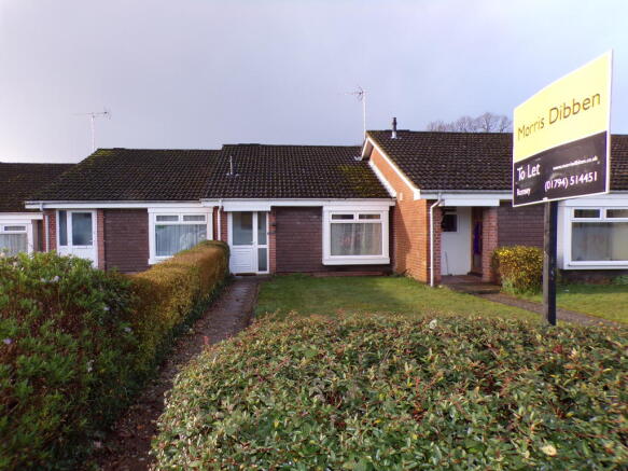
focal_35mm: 24
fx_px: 435
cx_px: 314
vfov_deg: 56.8
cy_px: 236
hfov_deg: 71.6
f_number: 4.3
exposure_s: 1/70
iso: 80
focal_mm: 4.3
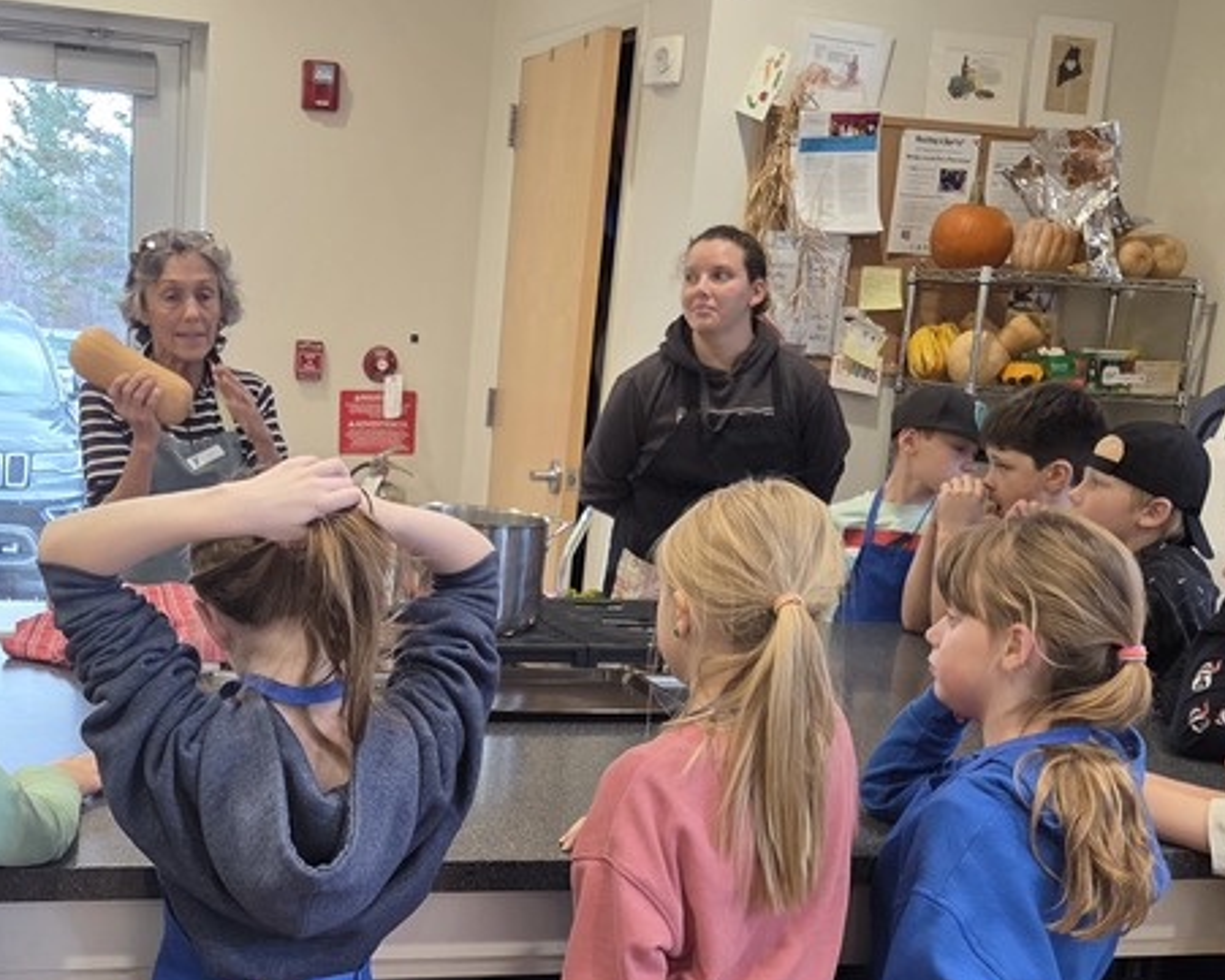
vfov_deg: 29.1
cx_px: 418
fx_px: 1849
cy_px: 760
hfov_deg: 36.3
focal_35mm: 51
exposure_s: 1/120
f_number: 1.8
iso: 125
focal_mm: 5.4
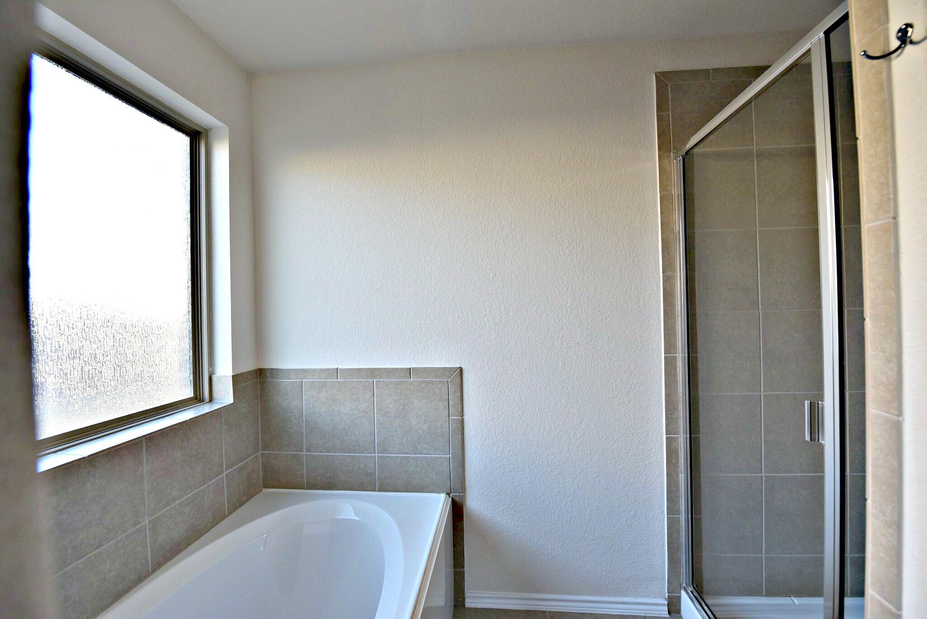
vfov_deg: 81.3
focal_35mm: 14
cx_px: 464
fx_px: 361
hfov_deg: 104.2
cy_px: 310
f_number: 5
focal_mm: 14
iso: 400
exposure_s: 1/100
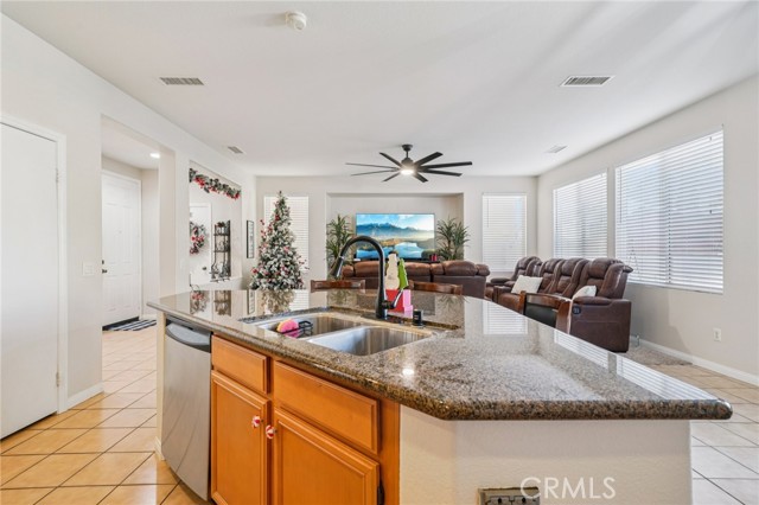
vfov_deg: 73.7
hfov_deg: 96.8
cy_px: 252
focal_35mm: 16
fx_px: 337
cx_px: 380
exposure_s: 1/8
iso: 400
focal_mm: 16
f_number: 8
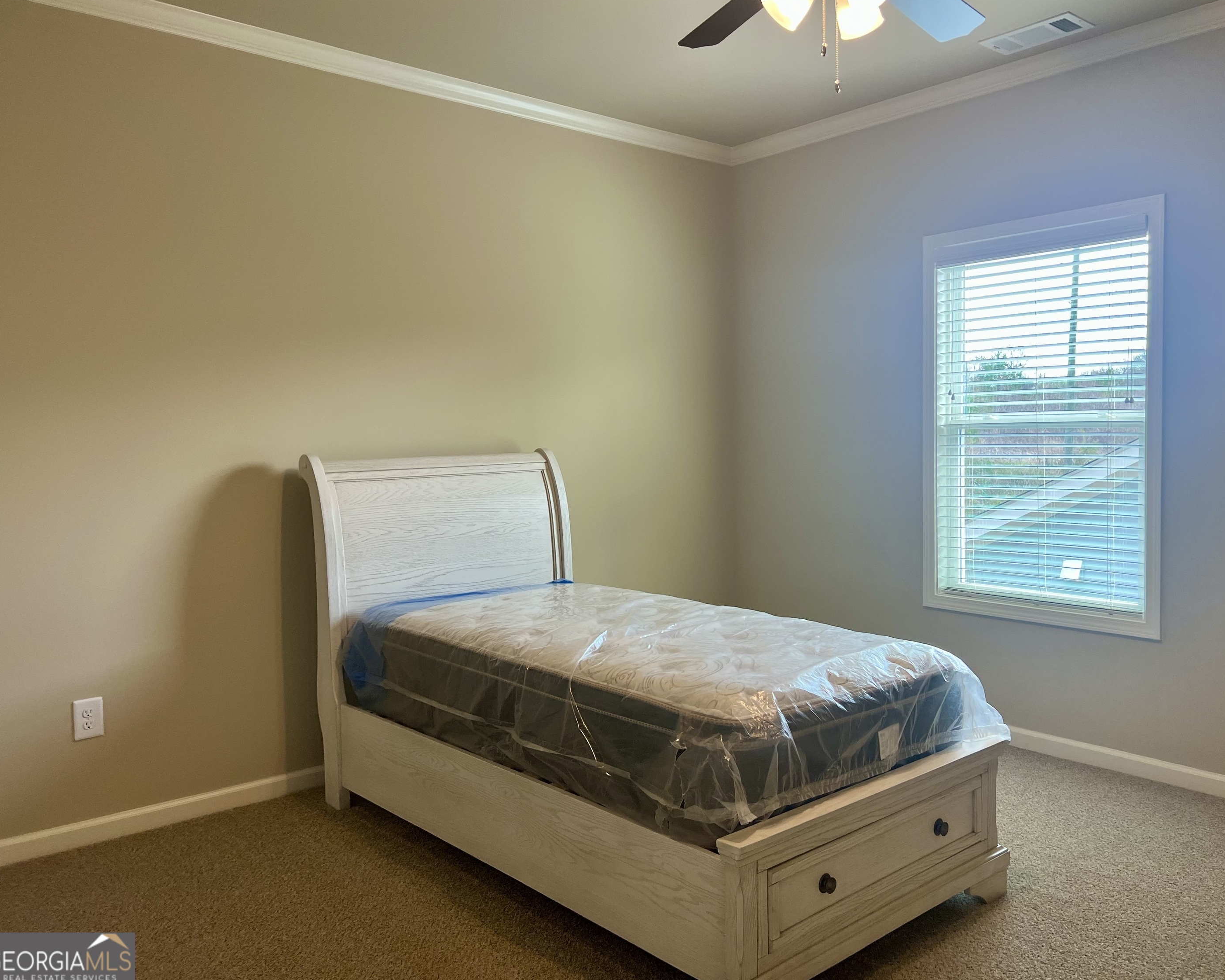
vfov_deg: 51.5
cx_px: 659
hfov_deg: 62.1
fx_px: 1015
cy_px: 476
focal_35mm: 28
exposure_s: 1/120
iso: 80
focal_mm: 5.7
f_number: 1.5
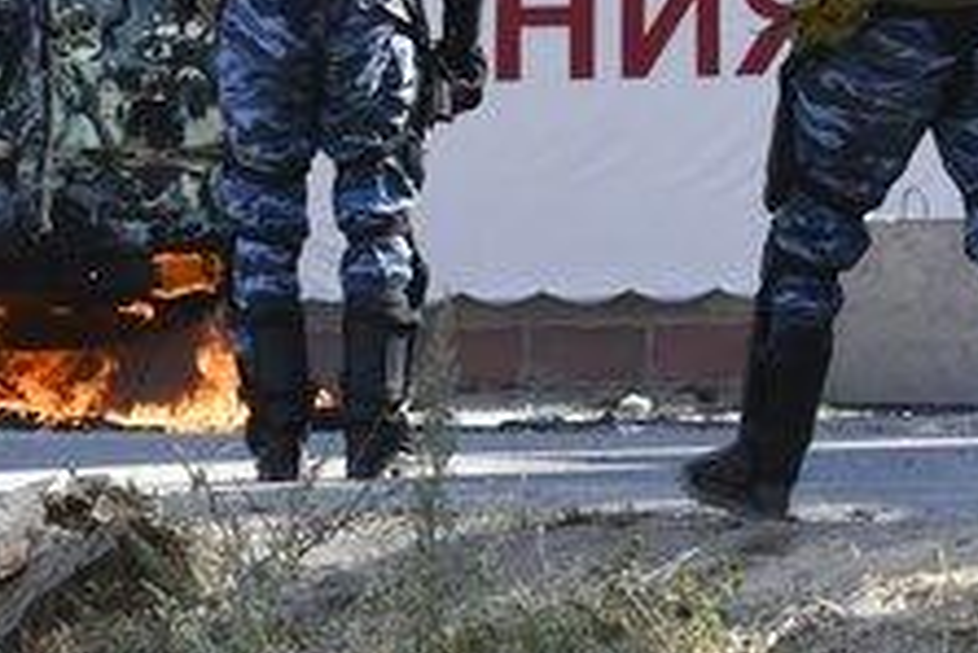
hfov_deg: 3.5
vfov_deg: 2.3
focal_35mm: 593
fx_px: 16120
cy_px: -695
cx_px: 465
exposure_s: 1/1250
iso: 320
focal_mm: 86
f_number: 4.5
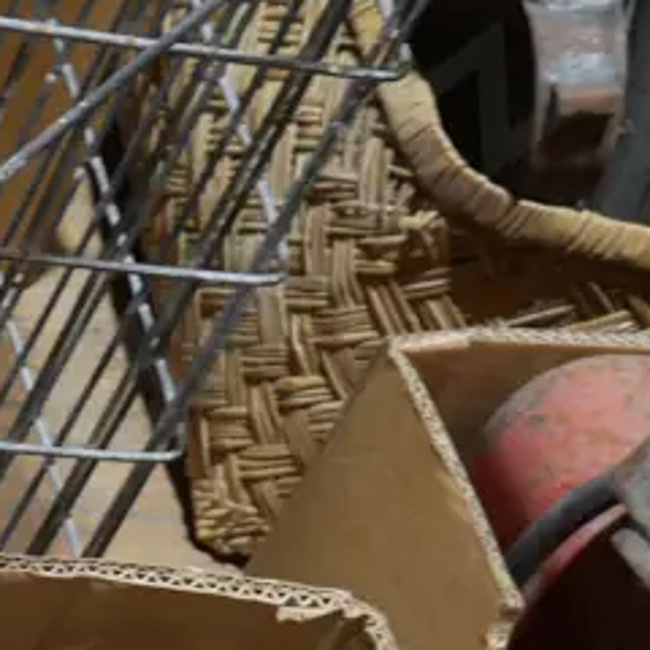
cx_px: -577
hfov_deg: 12.3
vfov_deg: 13.1
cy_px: 899
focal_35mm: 128
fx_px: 2719
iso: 800
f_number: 5.6
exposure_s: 1/60
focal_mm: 17
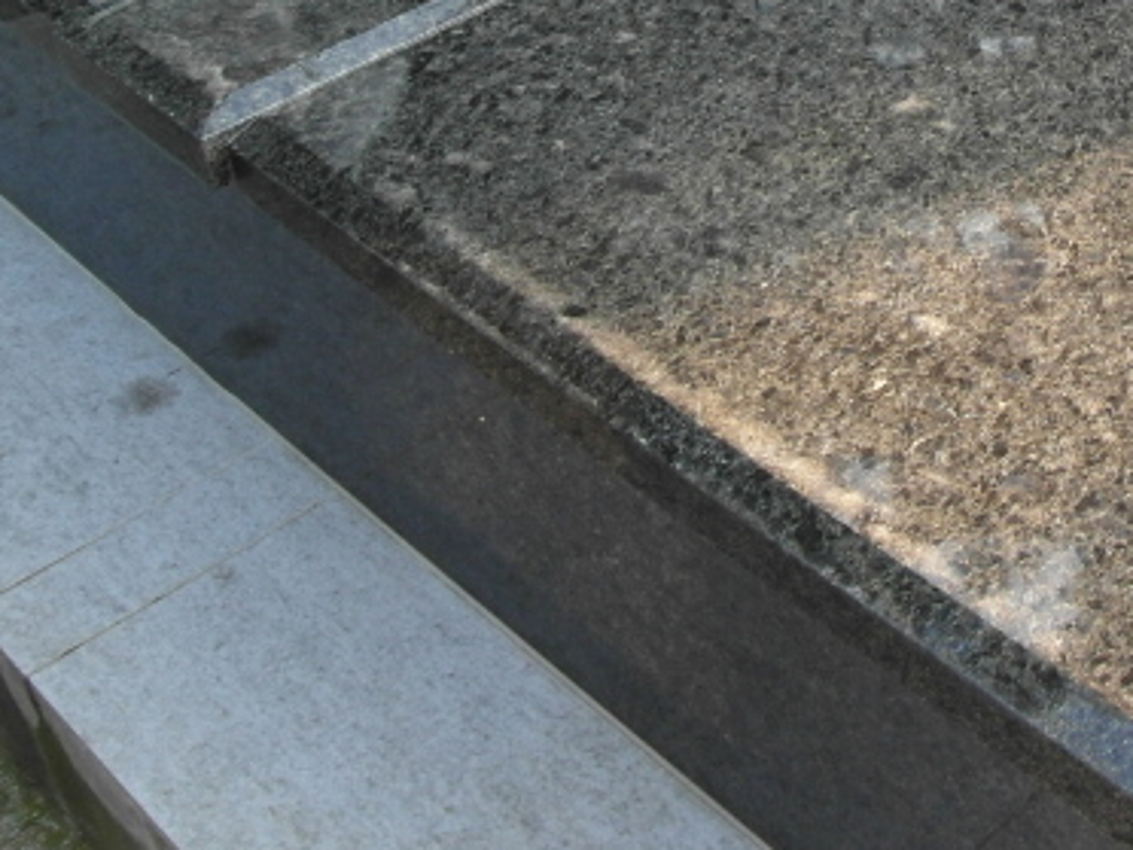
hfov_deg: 28.0
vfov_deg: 20.9
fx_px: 2160
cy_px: -143
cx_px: 1081
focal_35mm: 66
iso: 100
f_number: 3.4
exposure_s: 1/90
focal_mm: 5.2
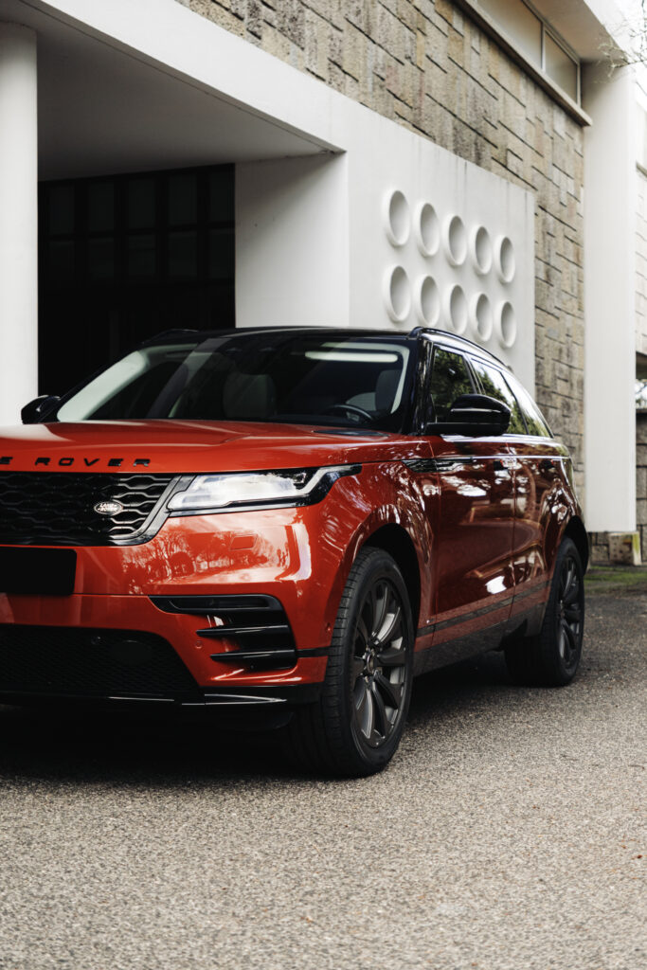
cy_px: 485
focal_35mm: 55
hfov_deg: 24.6
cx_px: 324
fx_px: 1482
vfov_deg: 36.2
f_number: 2.8
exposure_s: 1/200
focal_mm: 37.2
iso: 160
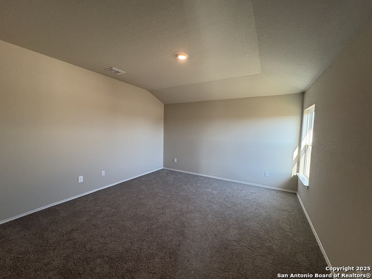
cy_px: 140
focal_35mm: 14
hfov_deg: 102.1
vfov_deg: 85.7
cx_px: 186
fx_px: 150
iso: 200
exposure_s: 1/120
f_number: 2.2
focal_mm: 2.22
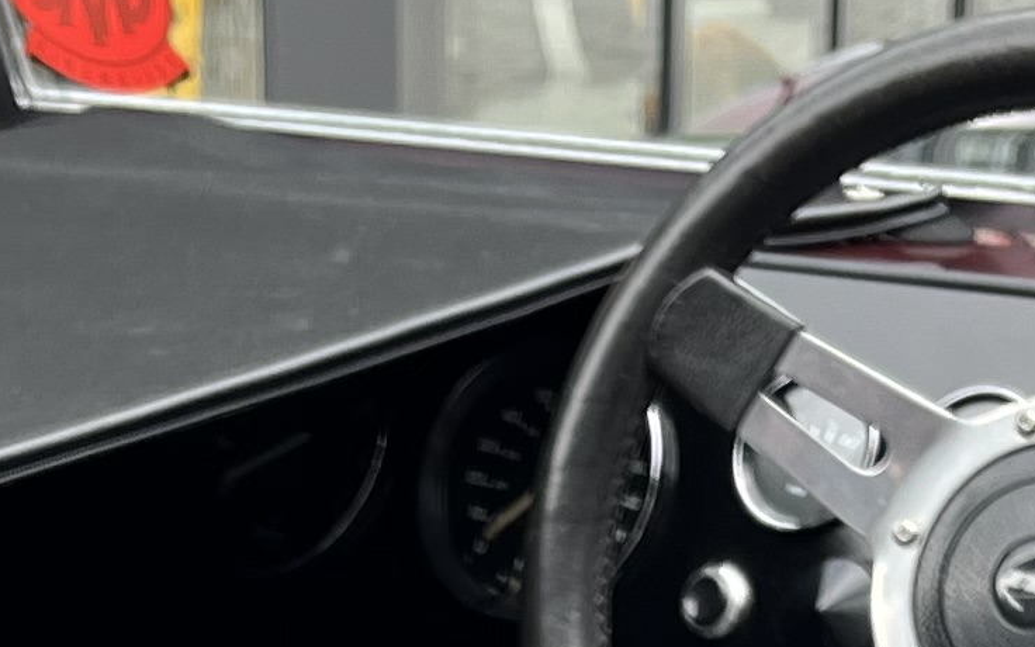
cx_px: 212
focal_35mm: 151
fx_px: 4259
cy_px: 1670
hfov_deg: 13.8
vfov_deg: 7.9
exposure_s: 1/137
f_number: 1.6
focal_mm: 5.1
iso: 32
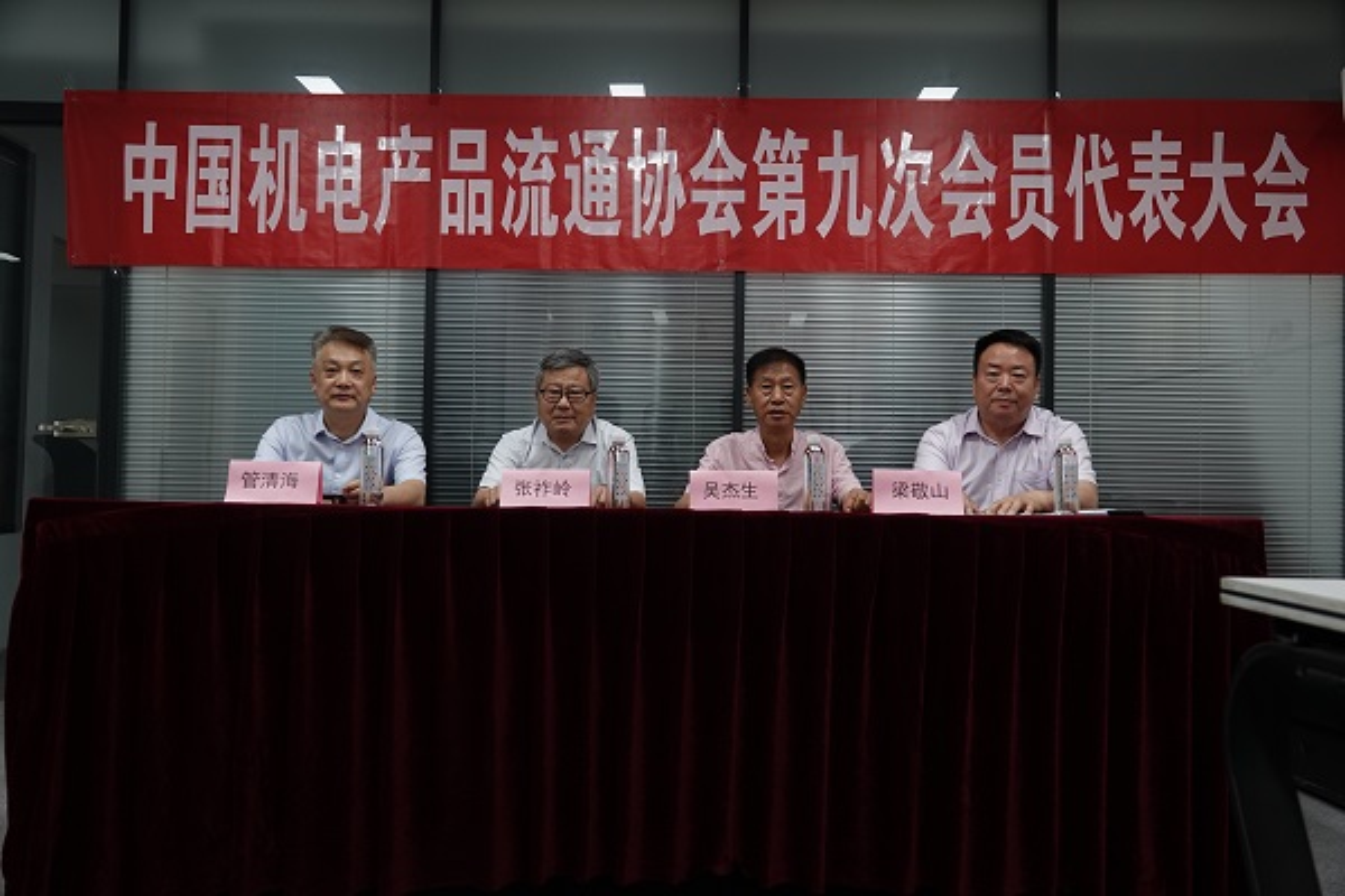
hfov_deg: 61.9
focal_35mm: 30
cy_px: 448
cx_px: 672
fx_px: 1121
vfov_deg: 43.6
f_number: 2.8
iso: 160
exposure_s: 1/30
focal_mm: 11.03
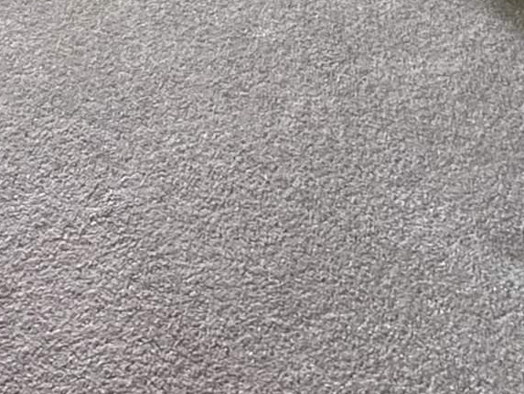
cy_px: -424
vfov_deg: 15.3
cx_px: 96
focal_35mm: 75
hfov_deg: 25.5
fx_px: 1136
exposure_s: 1/60
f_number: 2.2
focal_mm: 2.22
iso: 200
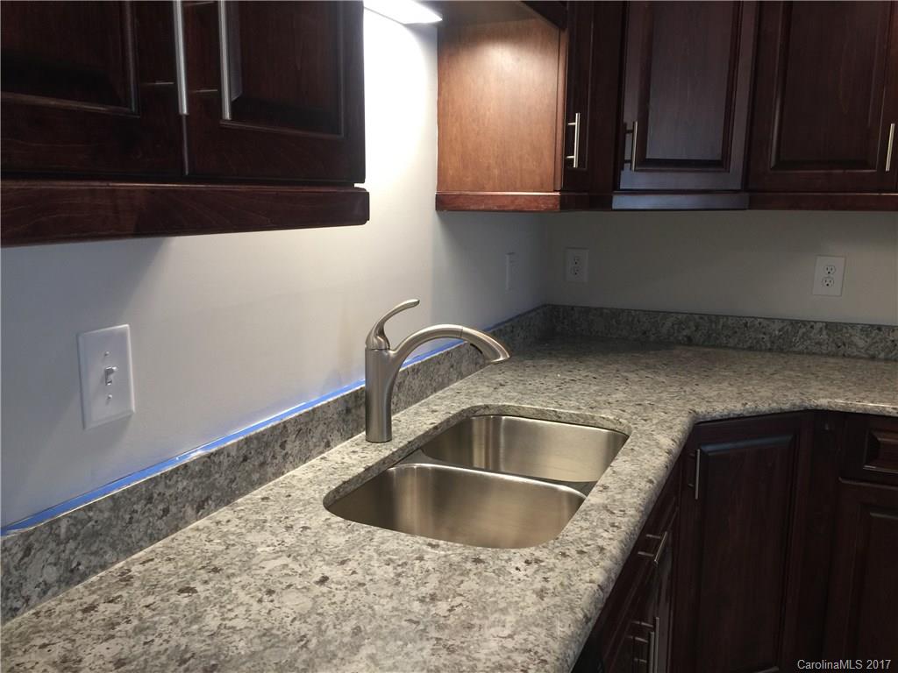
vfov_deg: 48.2
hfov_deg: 61.7
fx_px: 752
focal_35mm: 29
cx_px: 449
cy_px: 336
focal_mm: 4.15
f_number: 2.2
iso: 50
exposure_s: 1/15
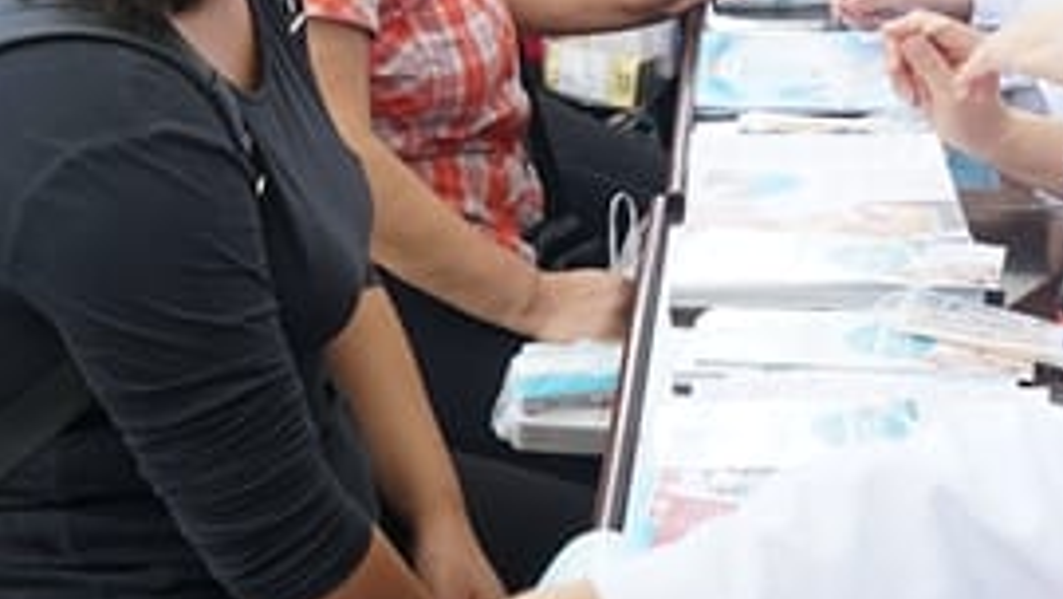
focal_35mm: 90
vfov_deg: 13.3
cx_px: 811
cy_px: -10
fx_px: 2537
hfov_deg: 23.4
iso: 200
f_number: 6.3
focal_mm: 29
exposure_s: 1/80
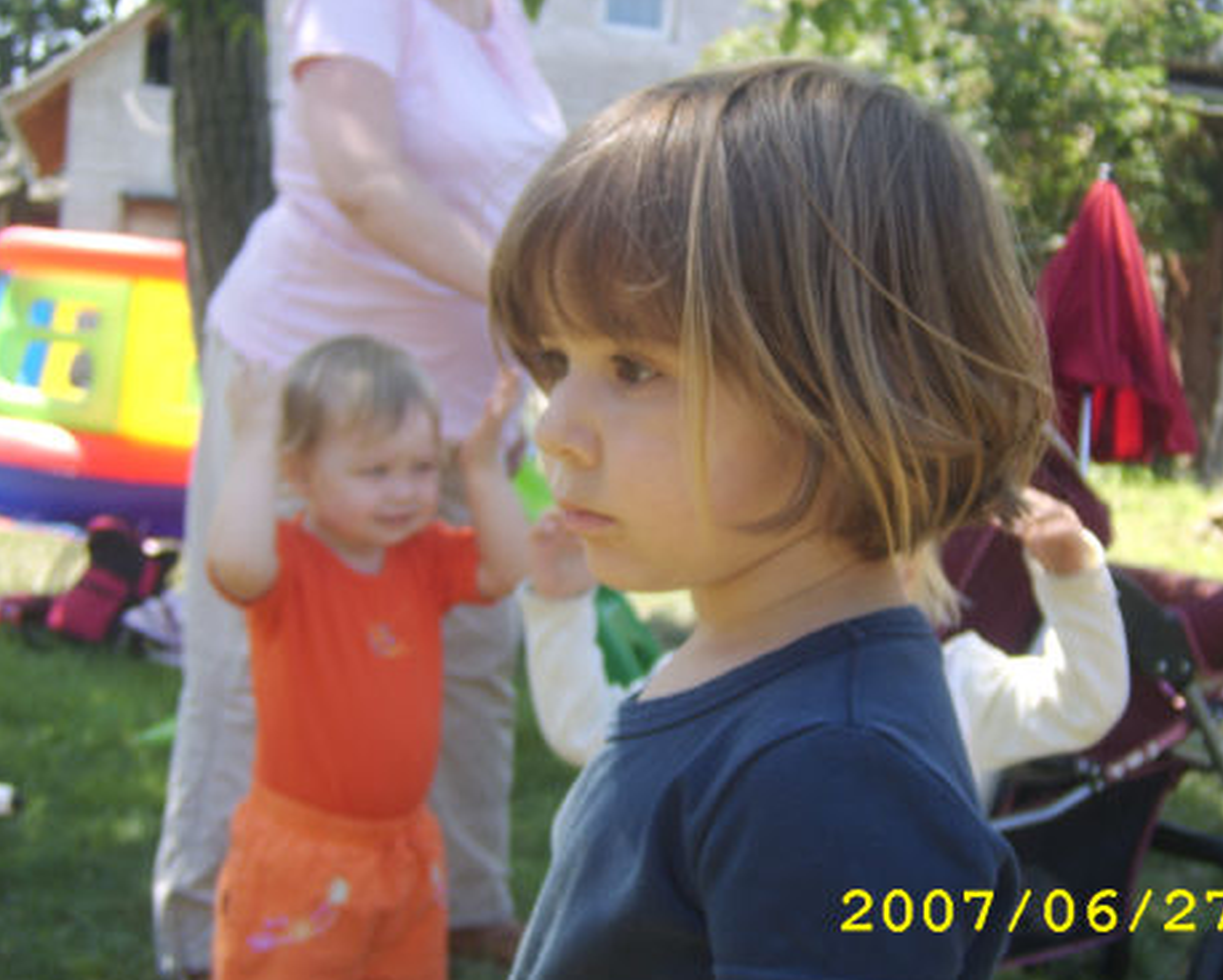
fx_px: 1775
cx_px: 636
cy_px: 493
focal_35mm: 49
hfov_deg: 38.0
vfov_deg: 30.9
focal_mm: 11.93
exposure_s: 1/210
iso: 71
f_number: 3.5
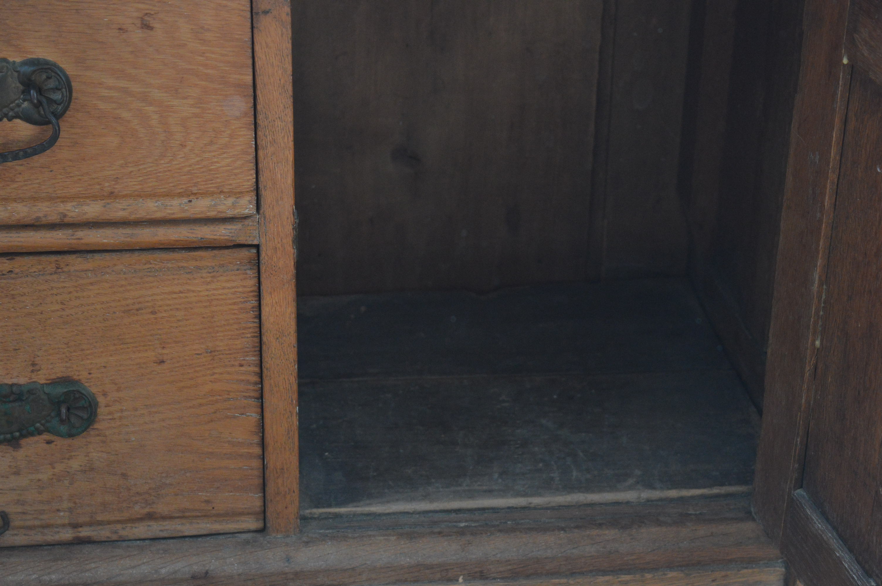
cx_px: 441
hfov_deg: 28.1
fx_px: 1762
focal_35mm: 72
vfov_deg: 18.9
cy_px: 293
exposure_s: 1/100
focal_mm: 48
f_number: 6.3
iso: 1600
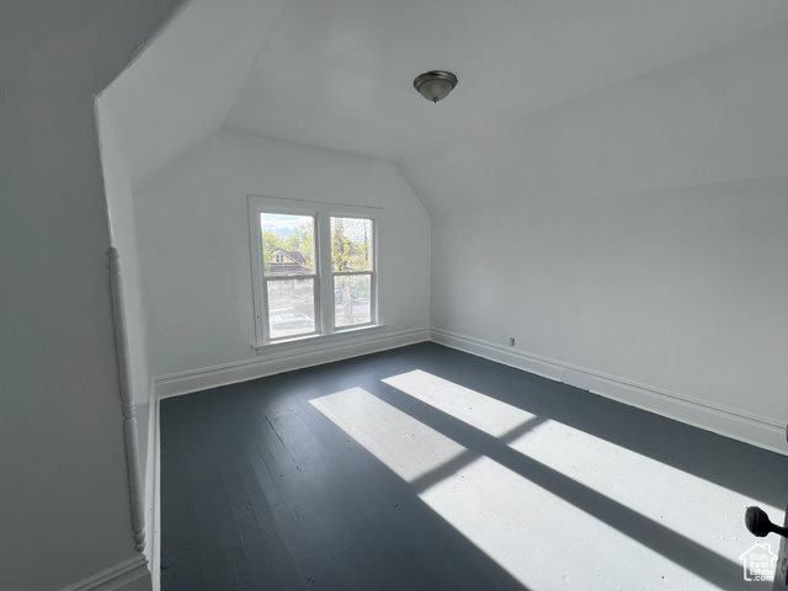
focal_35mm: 13
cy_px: 296
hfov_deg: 106.2
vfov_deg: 89.9
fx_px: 296
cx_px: 394
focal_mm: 1.57
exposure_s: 1/402
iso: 32
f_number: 1.8
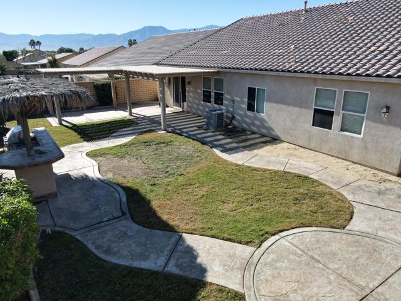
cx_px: 200
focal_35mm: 24
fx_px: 278
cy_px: 150
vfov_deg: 56.8
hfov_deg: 71.6
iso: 100
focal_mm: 4.5
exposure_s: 1/640
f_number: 2.8
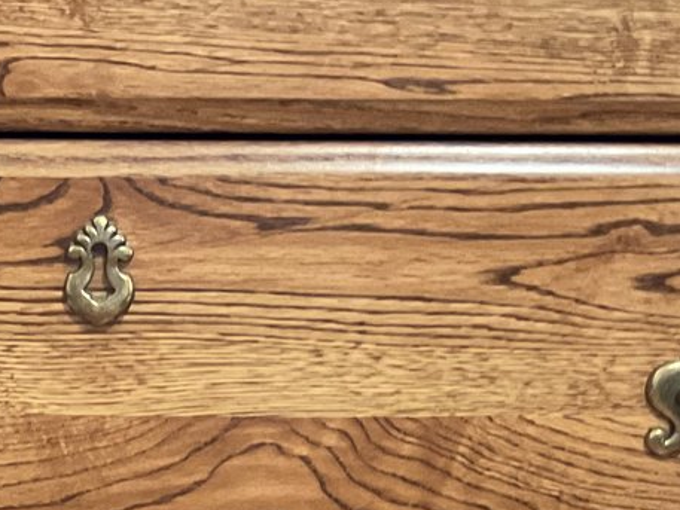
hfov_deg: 20.0
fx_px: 1886
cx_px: 71
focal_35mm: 96
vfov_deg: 14.3
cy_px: 787
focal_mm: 3
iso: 320
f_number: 1.8
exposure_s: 1/30
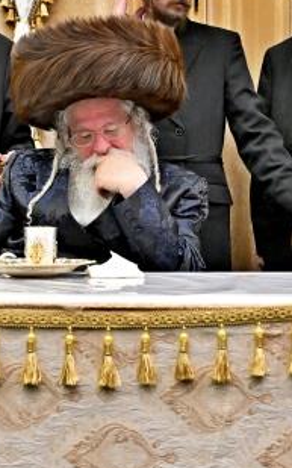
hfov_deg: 16.1
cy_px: 133
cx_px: 126
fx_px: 1032
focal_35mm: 81
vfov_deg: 25.3
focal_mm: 24
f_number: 4
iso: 1250
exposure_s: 1/250
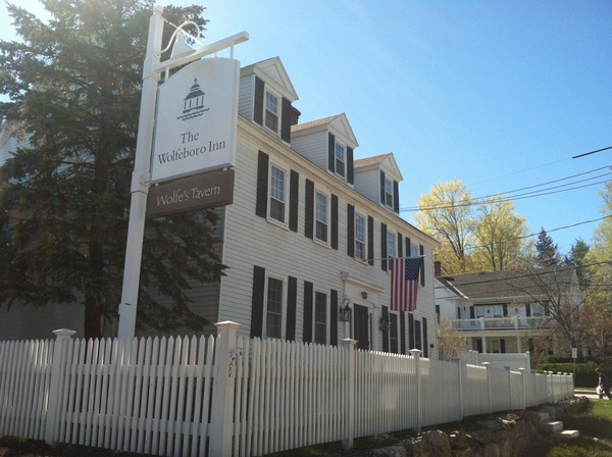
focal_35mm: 35
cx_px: 306
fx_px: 618
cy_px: 228
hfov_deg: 52.7
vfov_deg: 40.6
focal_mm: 3.85
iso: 80
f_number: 2.8
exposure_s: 1/968
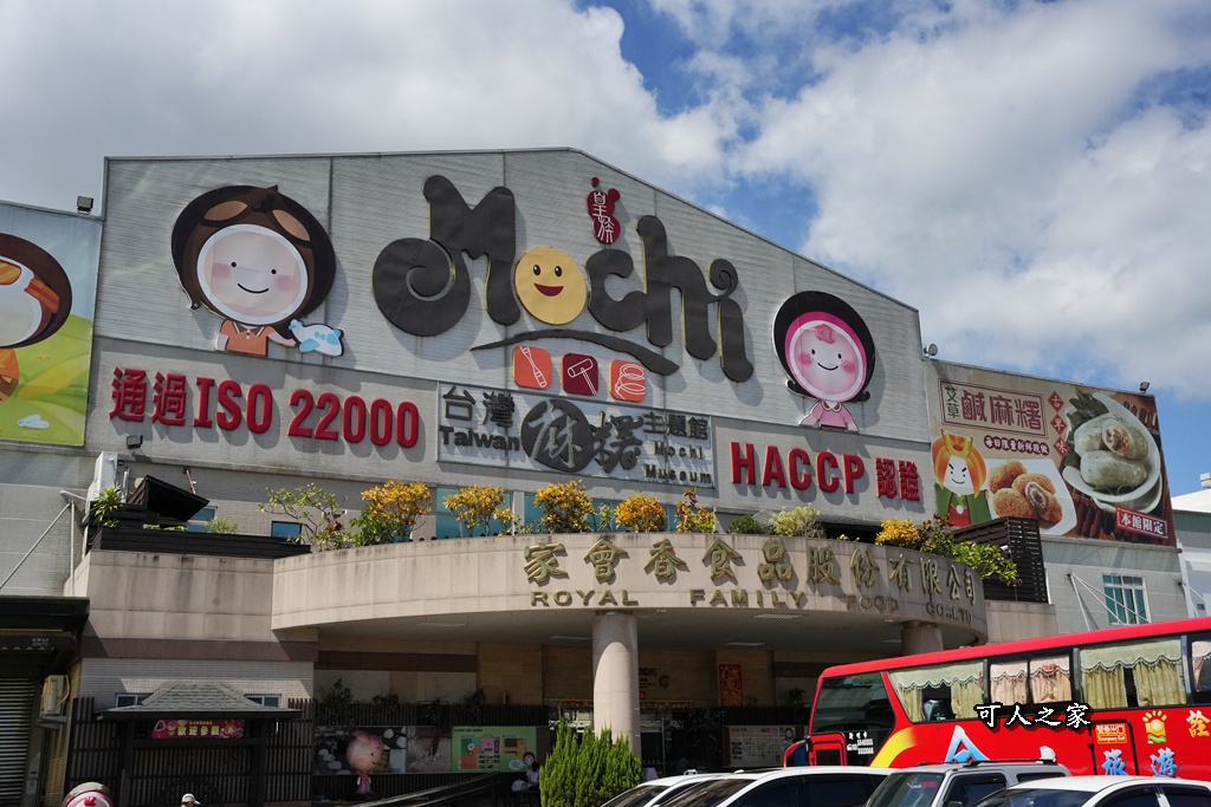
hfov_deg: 50.7
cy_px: 404
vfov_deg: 35.1
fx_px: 1278
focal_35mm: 38
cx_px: 606
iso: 3200
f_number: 13
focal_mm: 38
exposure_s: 1/5000
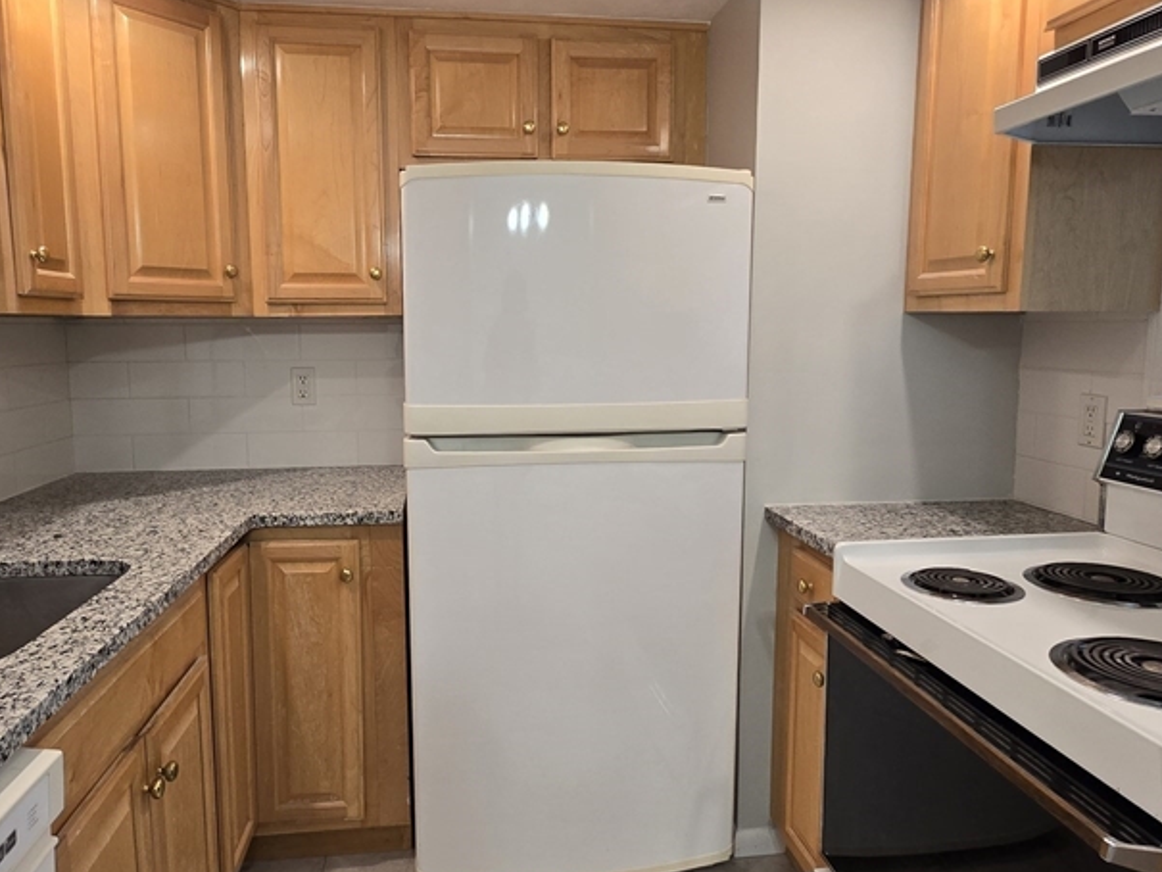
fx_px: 739
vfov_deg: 61.1
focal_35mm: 22
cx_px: 547
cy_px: 434
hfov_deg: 76.3
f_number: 2.2
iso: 125
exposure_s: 1/60
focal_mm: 2.2
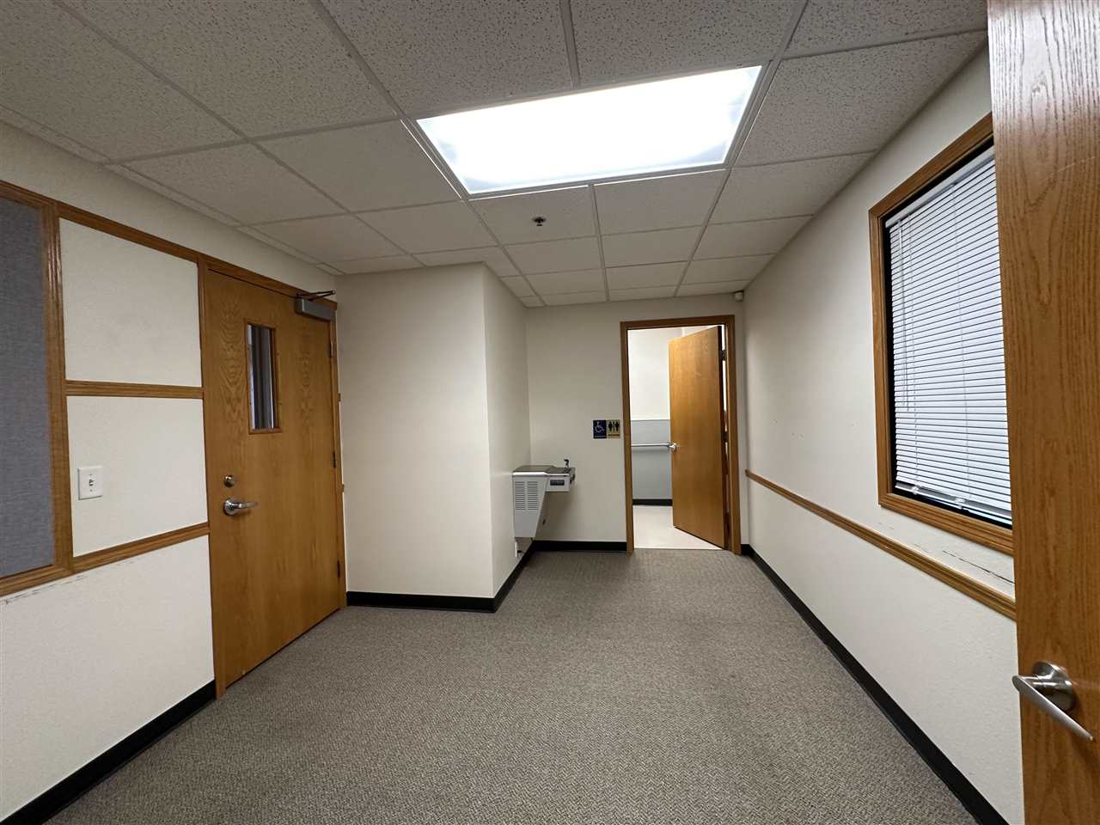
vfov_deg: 85.7
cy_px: 412
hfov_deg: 102.1
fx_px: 445
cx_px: 550
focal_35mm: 14
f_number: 2.2
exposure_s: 1/101
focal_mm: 2.22
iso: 320
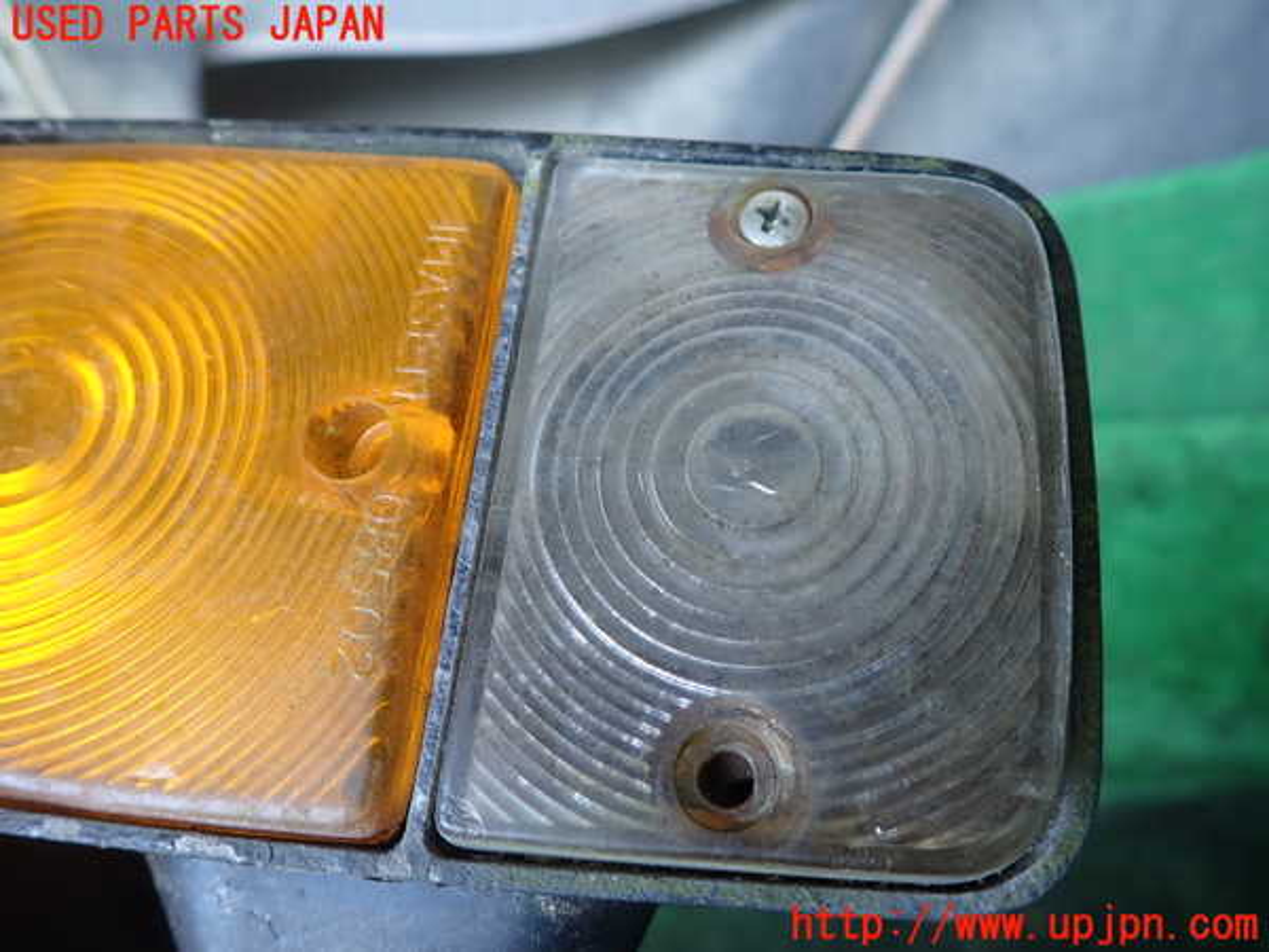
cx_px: 634
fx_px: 916
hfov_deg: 69.4
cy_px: 476
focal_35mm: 25
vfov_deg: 54.9
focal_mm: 4.5
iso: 125
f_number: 2
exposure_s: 1/60
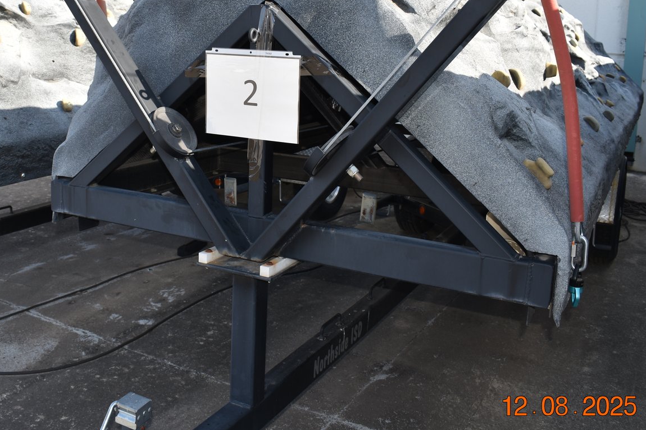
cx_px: 249
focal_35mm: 40
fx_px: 718
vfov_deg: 33.0
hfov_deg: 48.1
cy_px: 136
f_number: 5.6
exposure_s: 1/200
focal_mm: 18
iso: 100
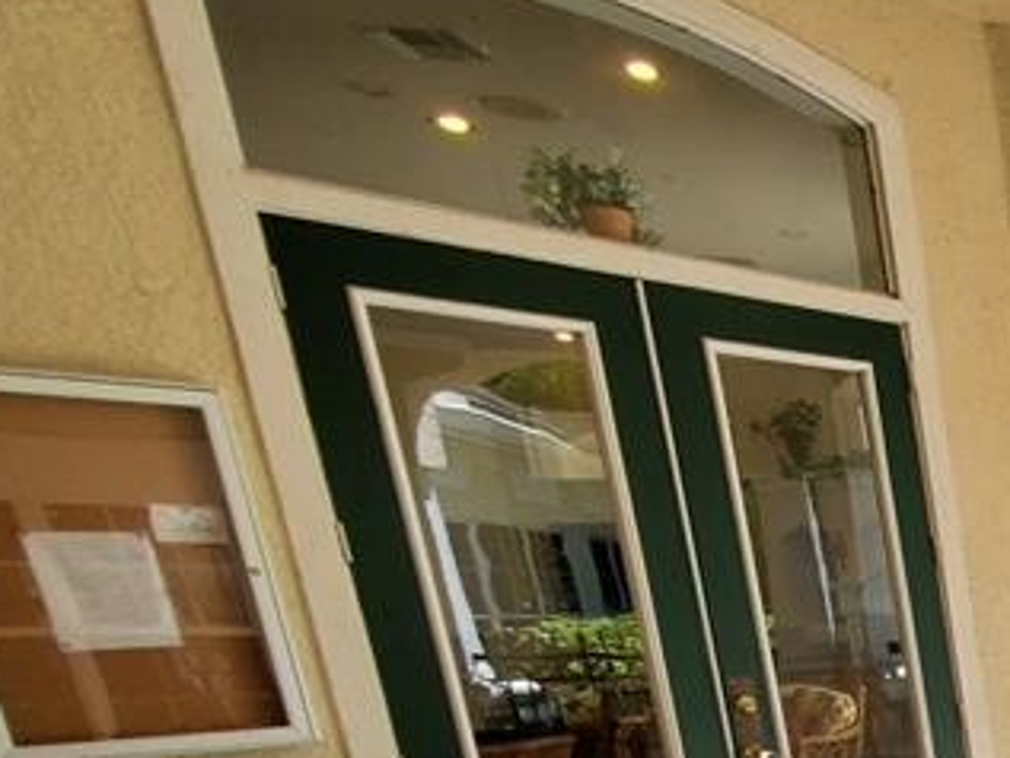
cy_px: 933
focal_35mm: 42
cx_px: 1587
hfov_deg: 27.1
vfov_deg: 29.2
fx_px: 1226
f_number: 2.2
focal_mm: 1.8
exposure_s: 1/183
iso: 50
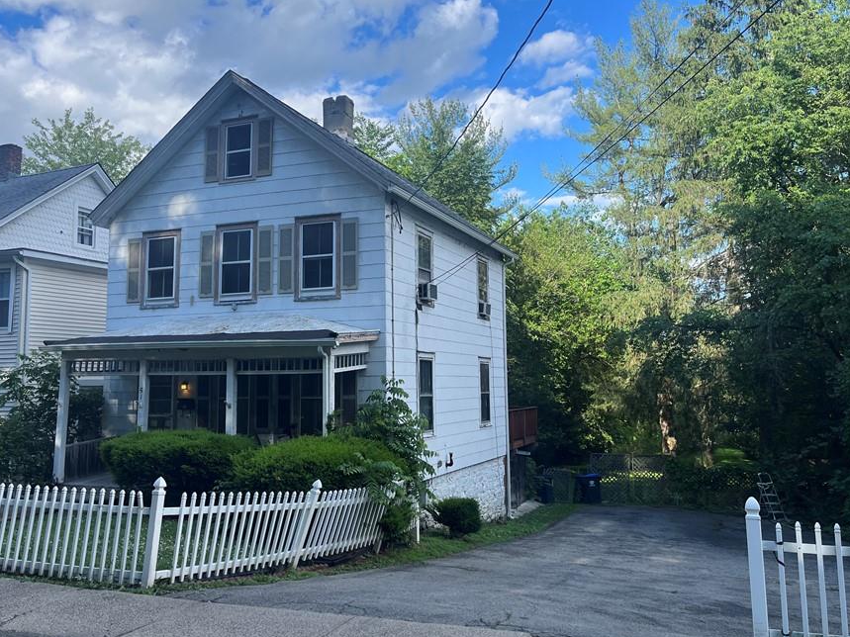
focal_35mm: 31
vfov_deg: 45.4
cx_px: 427
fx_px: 761
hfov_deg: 58.4
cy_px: 300
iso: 50
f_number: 1.6
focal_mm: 5.1
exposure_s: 1/1279
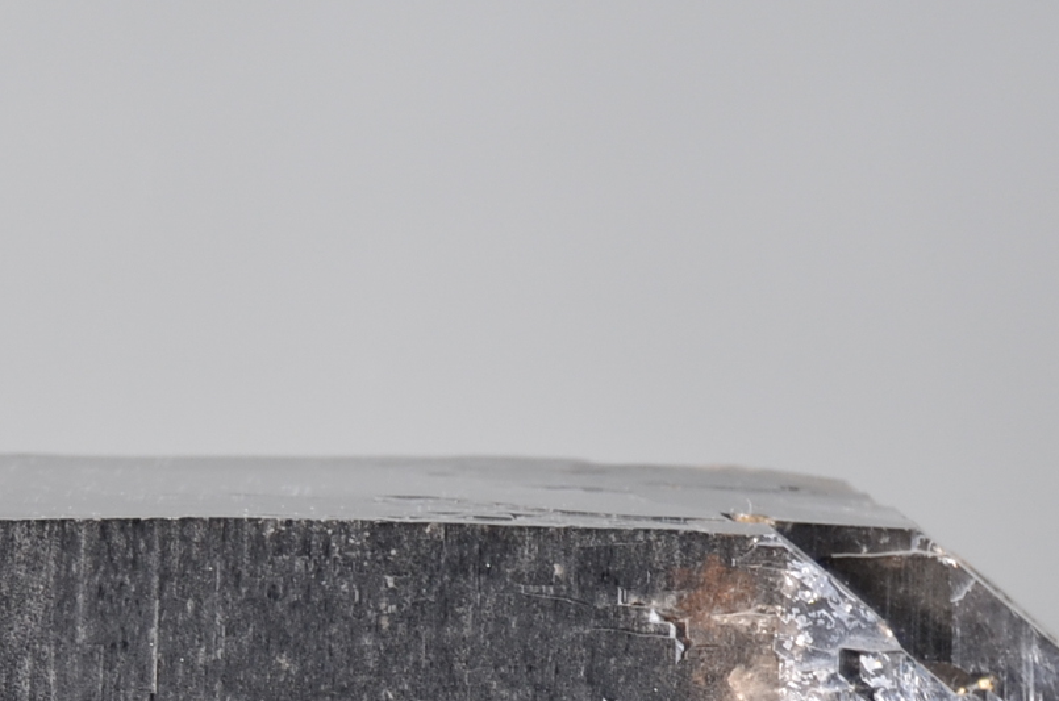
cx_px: 184
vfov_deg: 9.1
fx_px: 4315
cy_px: 998
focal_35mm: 147
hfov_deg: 13.9
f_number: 4.5
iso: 400
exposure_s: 1/60
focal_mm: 32
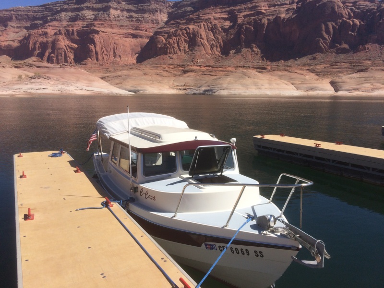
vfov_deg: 48.2
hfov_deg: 61.7
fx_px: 322
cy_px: 144
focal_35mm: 29
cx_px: 192
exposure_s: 1/3425
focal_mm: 4.15
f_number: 2.2
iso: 32
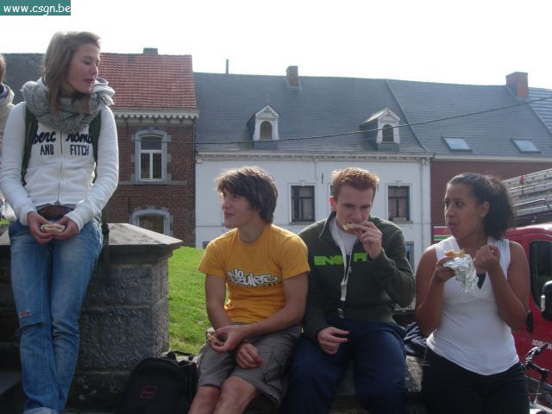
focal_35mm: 38
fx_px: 606
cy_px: 207
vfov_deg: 37.7
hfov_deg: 49.0
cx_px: 276
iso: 64
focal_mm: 7.8
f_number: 4.8
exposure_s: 1/456
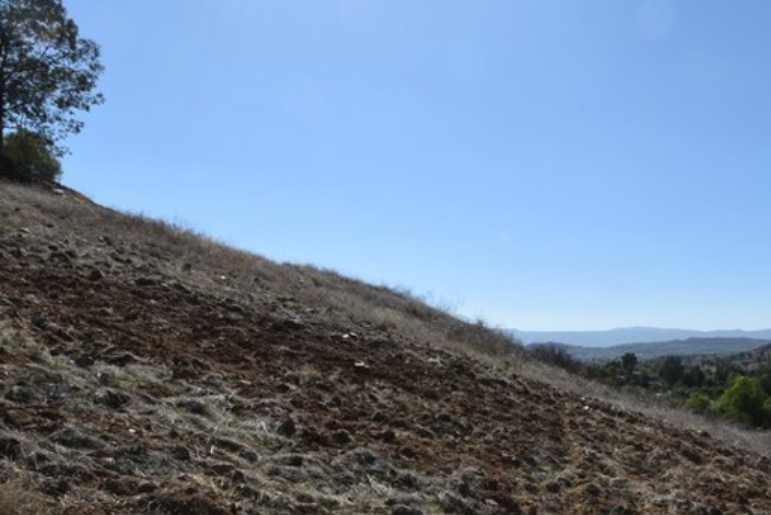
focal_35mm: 30
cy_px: 391
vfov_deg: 42.2
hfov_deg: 58.3
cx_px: 590
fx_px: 643
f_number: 11
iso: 100
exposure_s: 1/200
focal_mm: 10
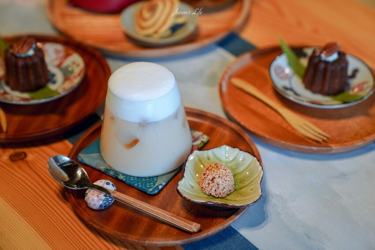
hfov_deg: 28.9
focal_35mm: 70
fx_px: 729
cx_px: 188
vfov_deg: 19.4
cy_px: 125
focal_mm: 70
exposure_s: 1/80
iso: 320
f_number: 2.8
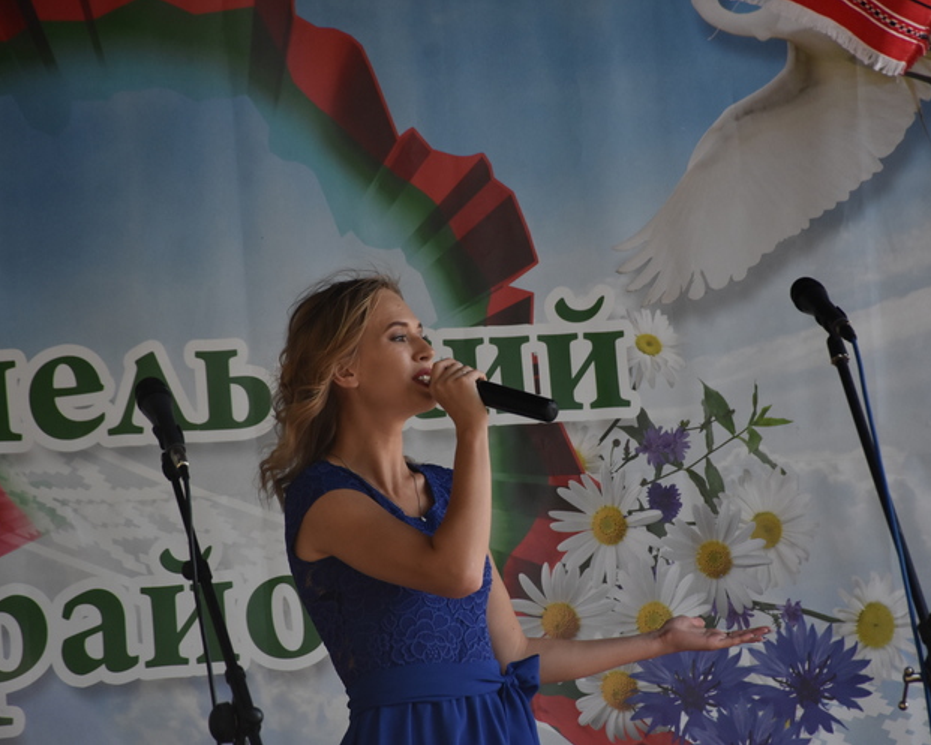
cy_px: 372
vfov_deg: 6.5
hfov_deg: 8.1
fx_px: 6559
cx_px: 508
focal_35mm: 238
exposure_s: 1/800
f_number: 7.1
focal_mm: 140
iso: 800
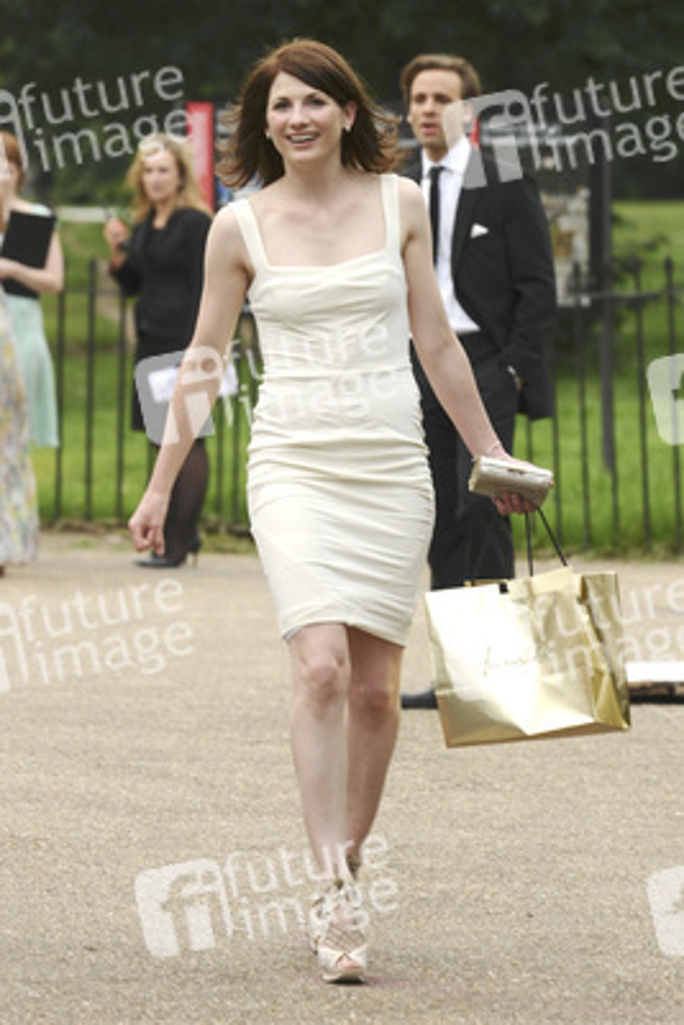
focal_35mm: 195
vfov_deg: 10.5
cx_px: 342
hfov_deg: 7.0
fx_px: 5552
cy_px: 512
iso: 320
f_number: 4.5
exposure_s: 1/200
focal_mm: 130
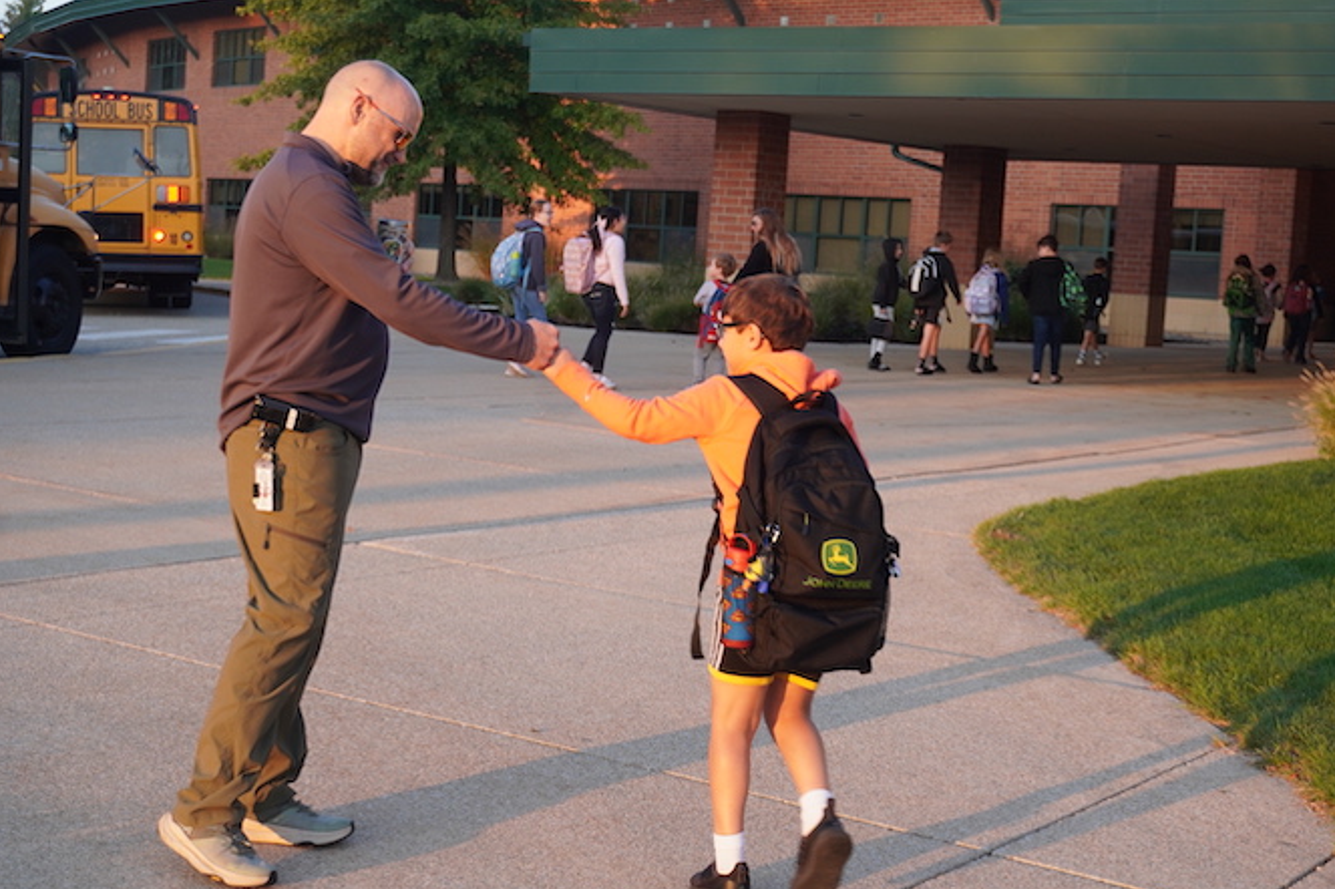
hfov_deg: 32.9
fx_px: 2261
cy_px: 415
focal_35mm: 61
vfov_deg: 22.2
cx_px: 702
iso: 250
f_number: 5.6
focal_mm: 36
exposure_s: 1/160
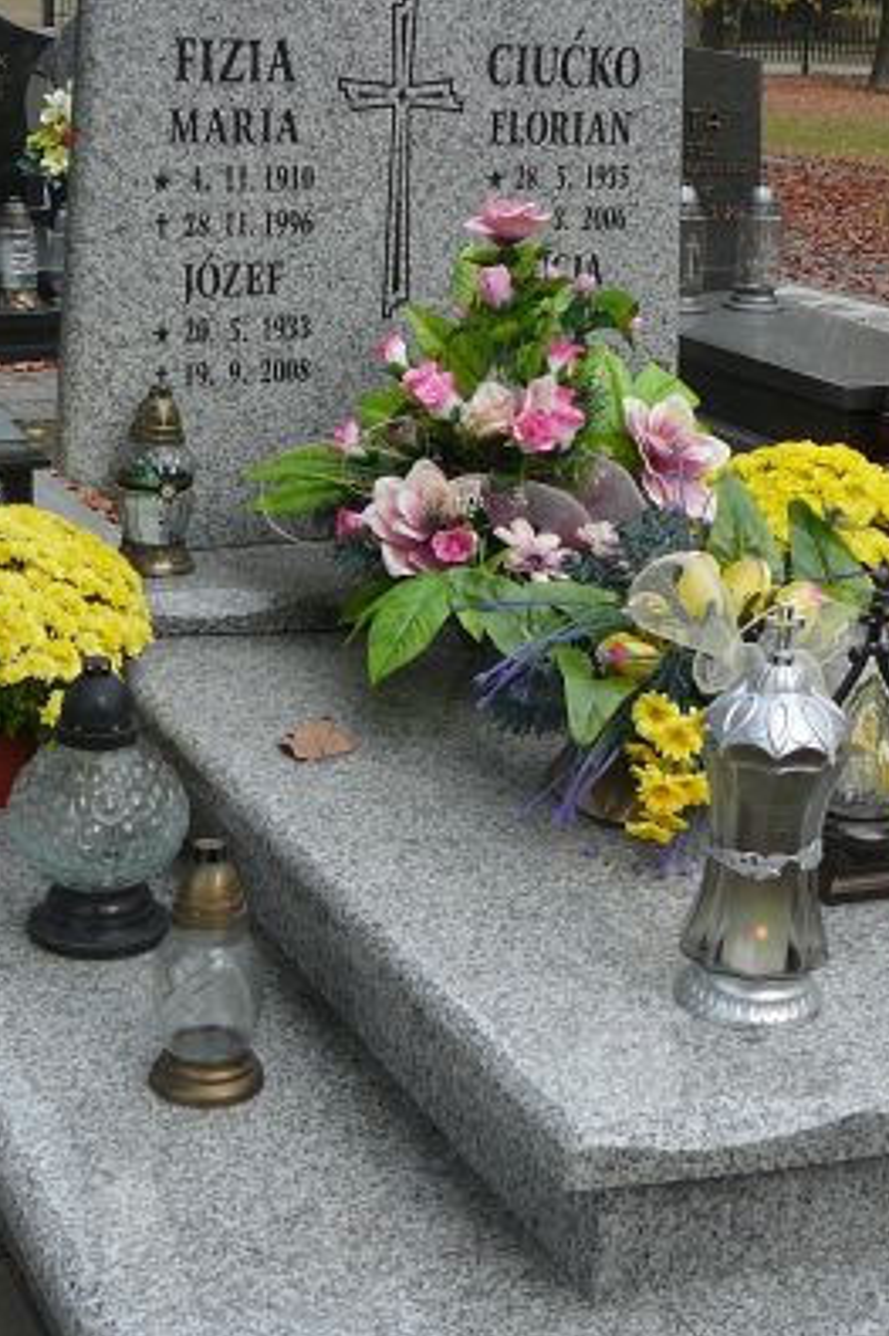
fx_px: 2187
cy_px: 751
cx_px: 443
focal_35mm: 59
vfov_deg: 33.9
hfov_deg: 23.0
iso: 80
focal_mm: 5.2
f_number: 2.8
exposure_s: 1/500
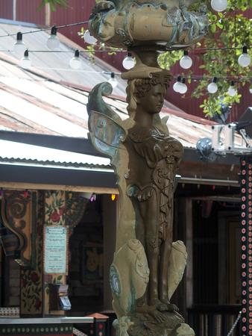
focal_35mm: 150
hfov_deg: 9.9
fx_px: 1455
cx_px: 126
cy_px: 168
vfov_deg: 13.2
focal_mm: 31.8
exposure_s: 1/320
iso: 100
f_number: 3.2
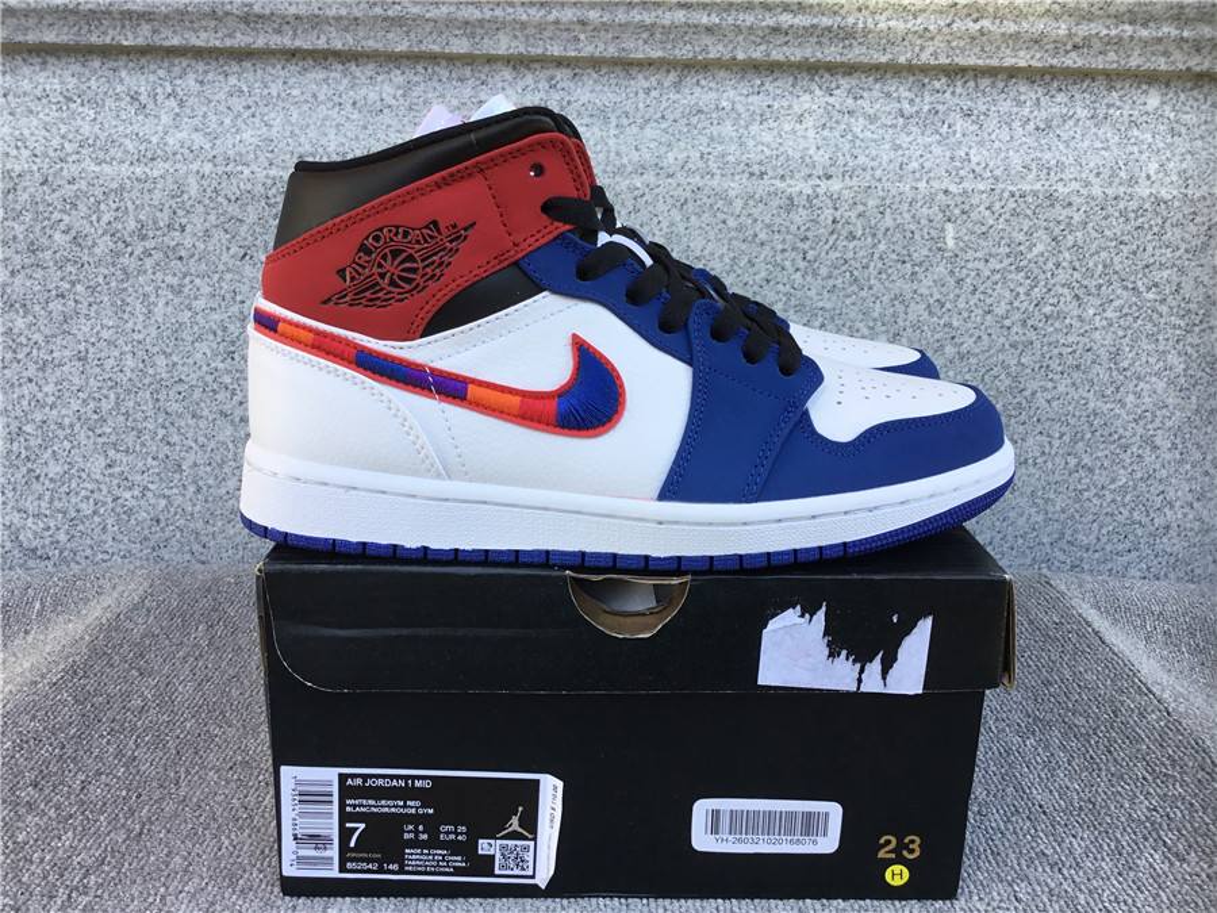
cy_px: 456
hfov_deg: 58.4
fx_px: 1090
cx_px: 608
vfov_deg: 45.4
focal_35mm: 31
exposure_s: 1/108
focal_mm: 3.3
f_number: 2.4
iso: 25
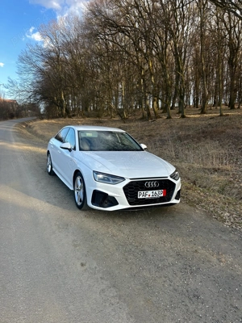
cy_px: 162
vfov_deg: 67.3
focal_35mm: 26
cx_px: 121
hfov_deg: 53.1
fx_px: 242
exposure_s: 1/567
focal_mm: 5.7
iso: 50
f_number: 1.5
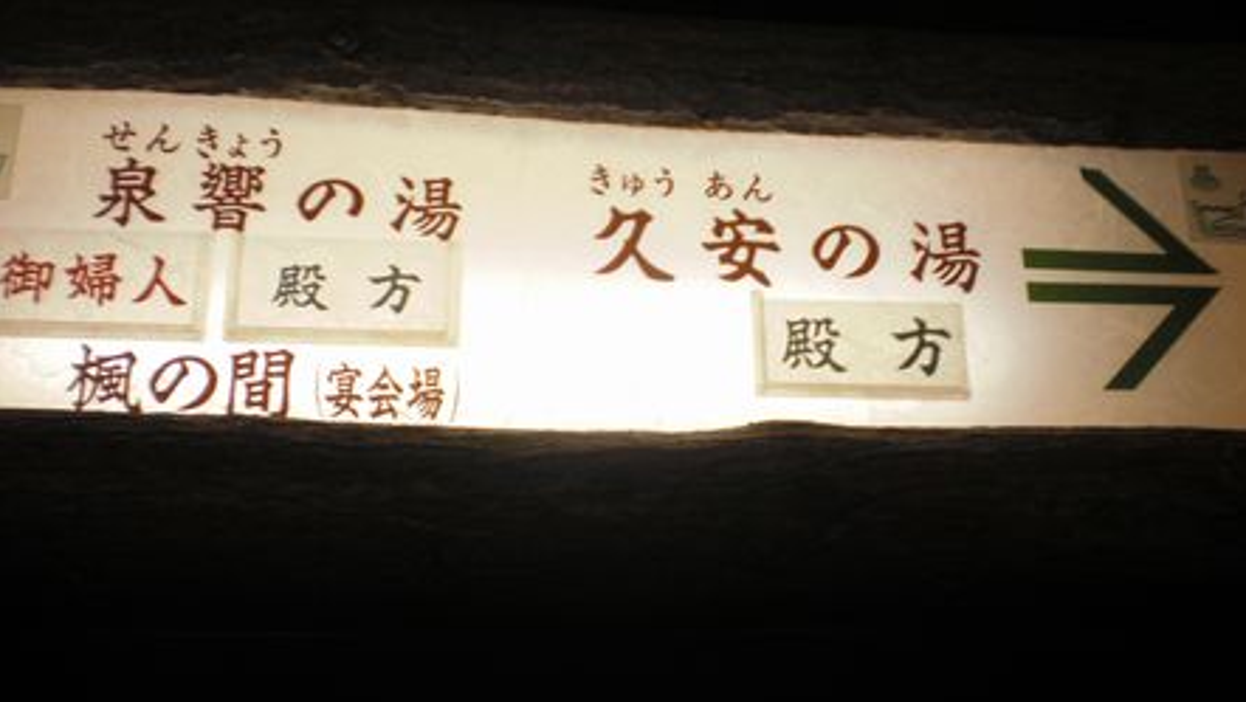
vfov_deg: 28.4
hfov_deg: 48.3
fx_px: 1388
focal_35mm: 42
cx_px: 630
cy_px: 381
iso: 100
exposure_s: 1/80
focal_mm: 6.3
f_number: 3.1
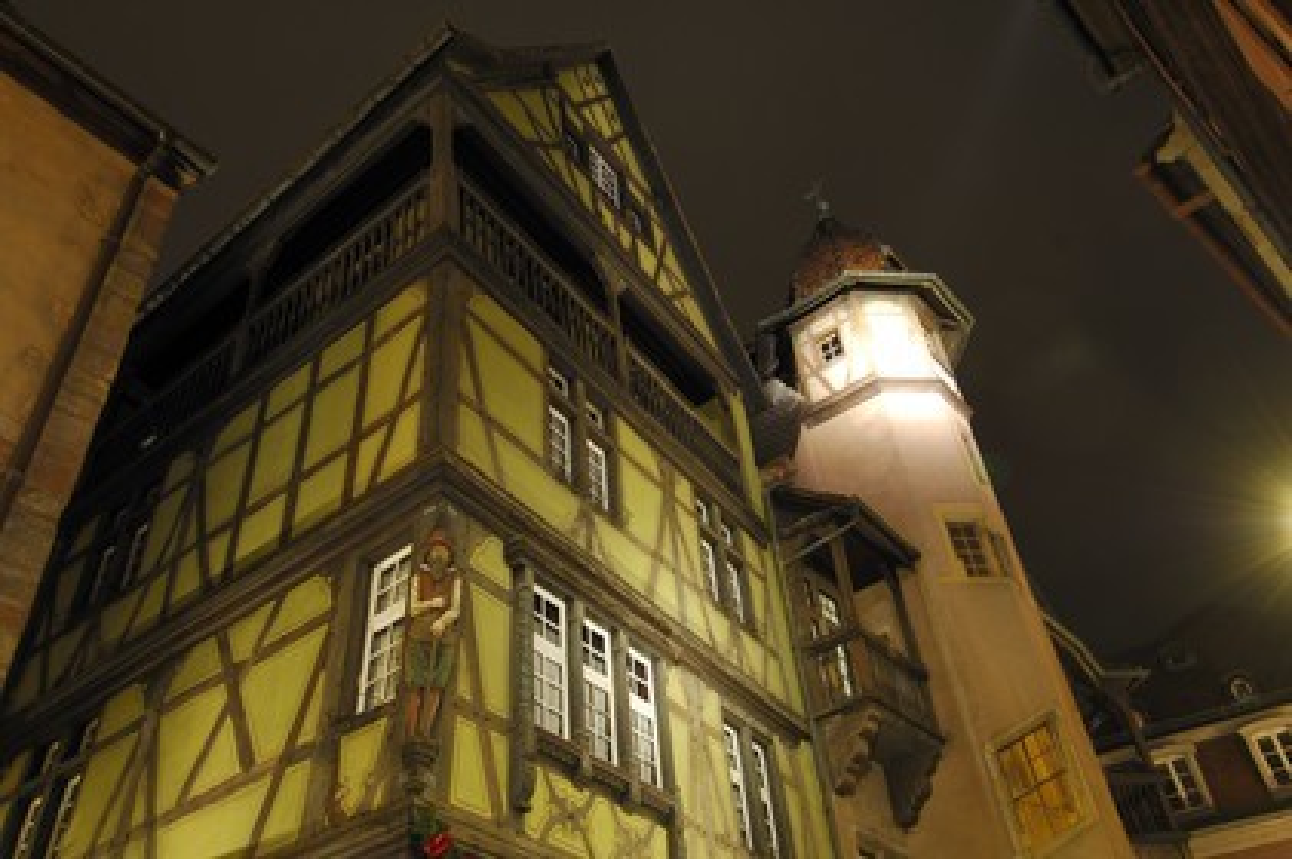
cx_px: 646
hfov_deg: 67.4
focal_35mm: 27
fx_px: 968
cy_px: 430
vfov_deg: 47.9
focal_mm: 18
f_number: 7.1
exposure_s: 5
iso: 100
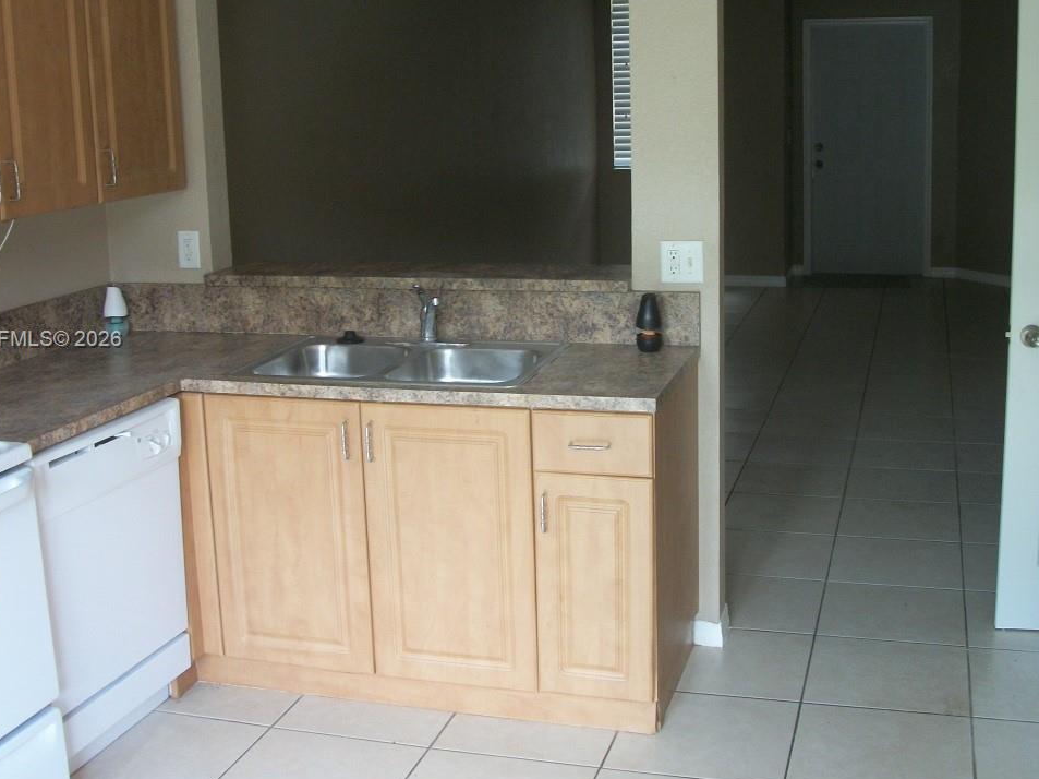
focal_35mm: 43
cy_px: 340
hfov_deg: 43.9
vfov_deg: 33.5
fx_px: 1290
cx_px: 542
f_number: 2.9
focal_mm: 5.7
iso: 91
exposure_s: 1/30
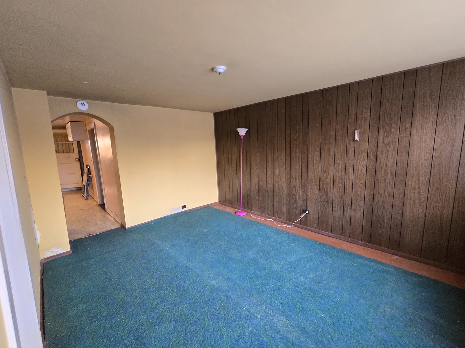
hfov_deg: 106.2
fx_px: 175
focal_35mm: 13
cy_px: 174
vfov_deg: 89.9
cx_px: 232
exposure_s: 1/60
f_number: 2.2
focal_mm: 2.2
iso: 400
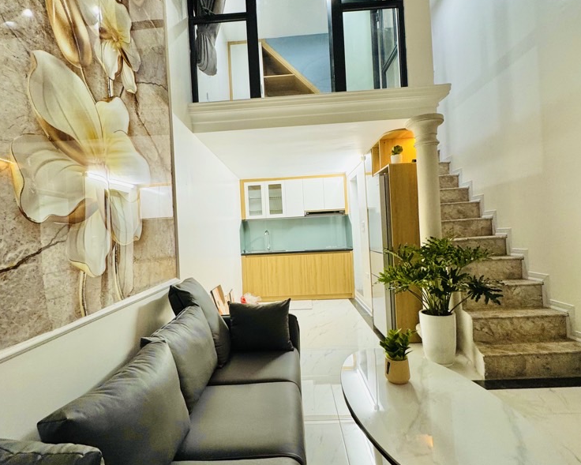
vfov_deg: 70.9
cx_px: 282
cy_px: 228
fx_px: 327
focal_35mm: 19
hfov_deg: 83.3
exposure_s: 1/100
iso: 160
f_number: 2.2
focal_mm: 2.22
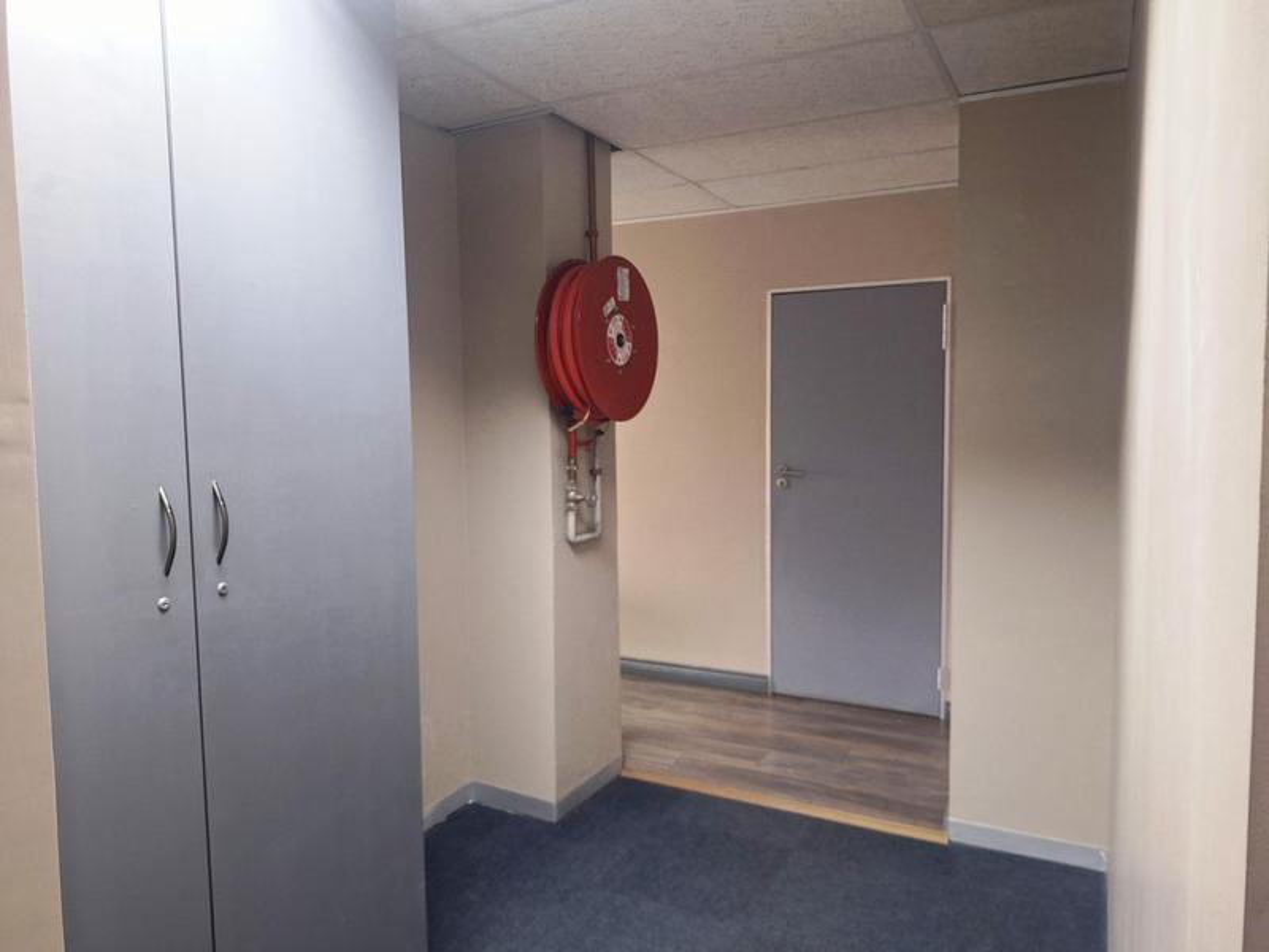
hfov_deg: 73.9
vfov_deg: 58.9
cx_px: 634
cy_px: 476
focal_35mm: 23
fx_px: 843
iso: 250
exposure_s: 1/33
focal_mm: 5.54
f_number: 1.8
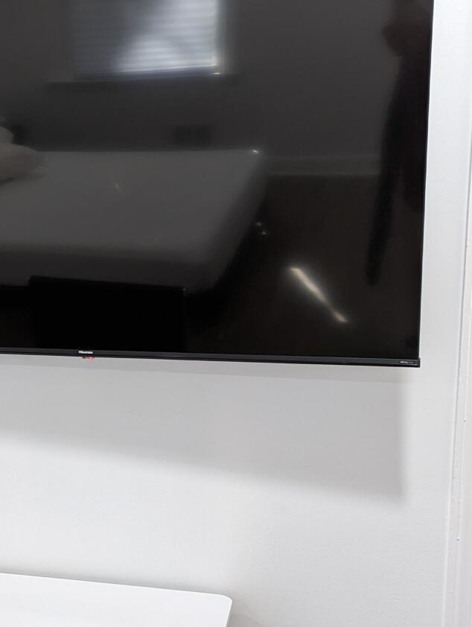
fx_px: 1034
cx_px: 48
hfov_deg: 25.0
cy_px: 352
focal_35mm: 57
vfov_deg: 33.7
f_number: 1.85
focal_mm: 6.81
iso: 97
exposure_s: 1/24
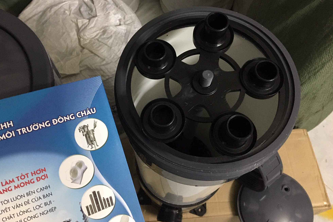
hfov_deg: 60.3
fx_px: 287
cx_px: 166
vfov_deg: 42.3
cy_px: 101
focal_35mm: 31
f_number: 2.2
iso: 100
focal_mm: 4.15
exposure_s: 1/4
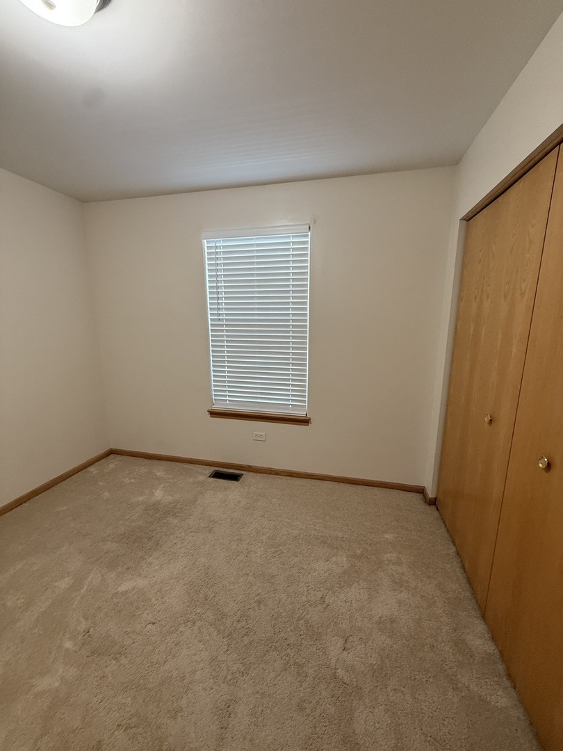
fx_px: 304
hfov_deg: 85.7
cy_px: 376
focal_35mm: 14
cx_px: 282
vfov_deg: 102.1
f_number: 2.2
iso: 250
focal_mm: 2.22
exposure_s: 1/60
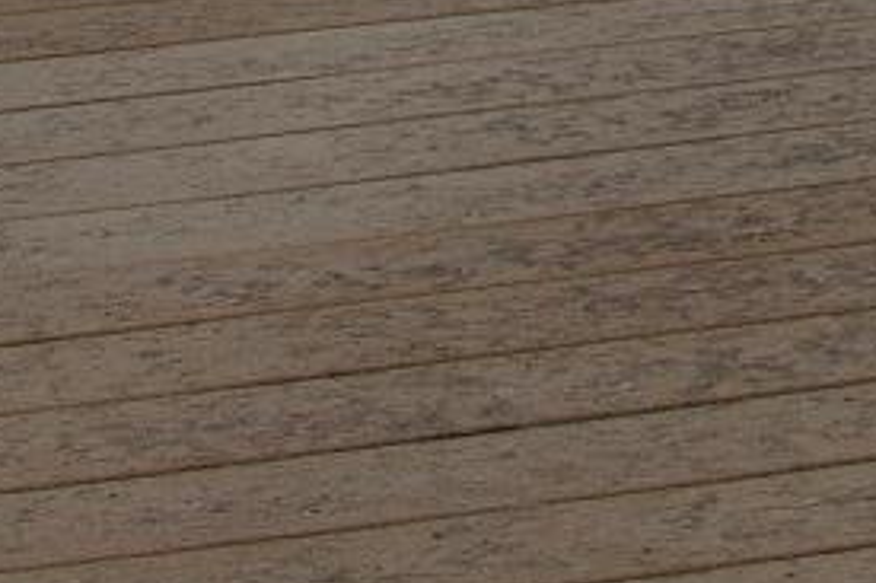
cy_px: -905
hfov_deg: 10.3
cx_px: 844
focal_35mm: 199
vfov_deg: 6.5
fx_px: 4839
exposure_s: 1/125
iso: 100
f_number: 6.7
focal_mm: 20
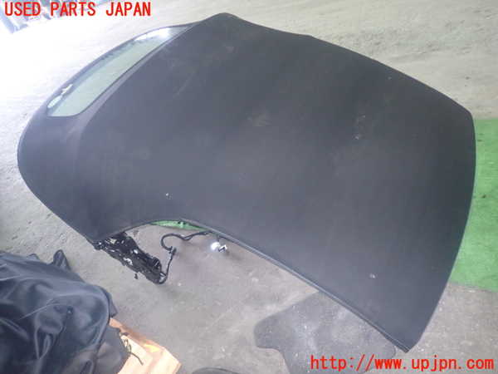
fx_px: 360
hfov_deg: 69.4
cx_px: 249
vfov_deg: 54.9
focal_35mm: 25
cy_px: 187
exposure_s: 1/30
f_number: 2
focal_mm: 4.5
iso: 500
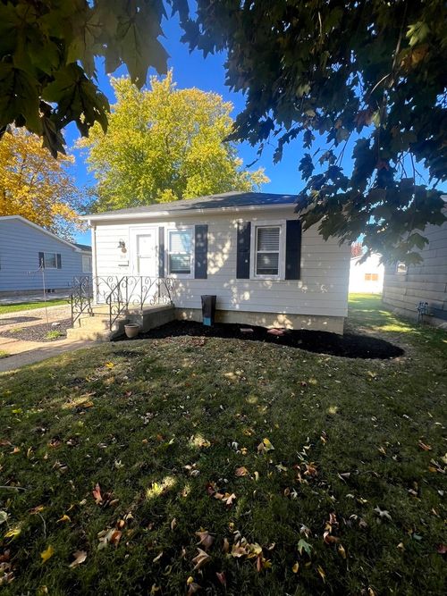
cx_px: 224
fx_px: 224
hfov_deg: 89.9
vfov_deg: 106.2
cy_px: 298
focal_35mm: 13
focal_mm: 1.57
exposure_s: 1/319
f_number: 1.8
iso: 32
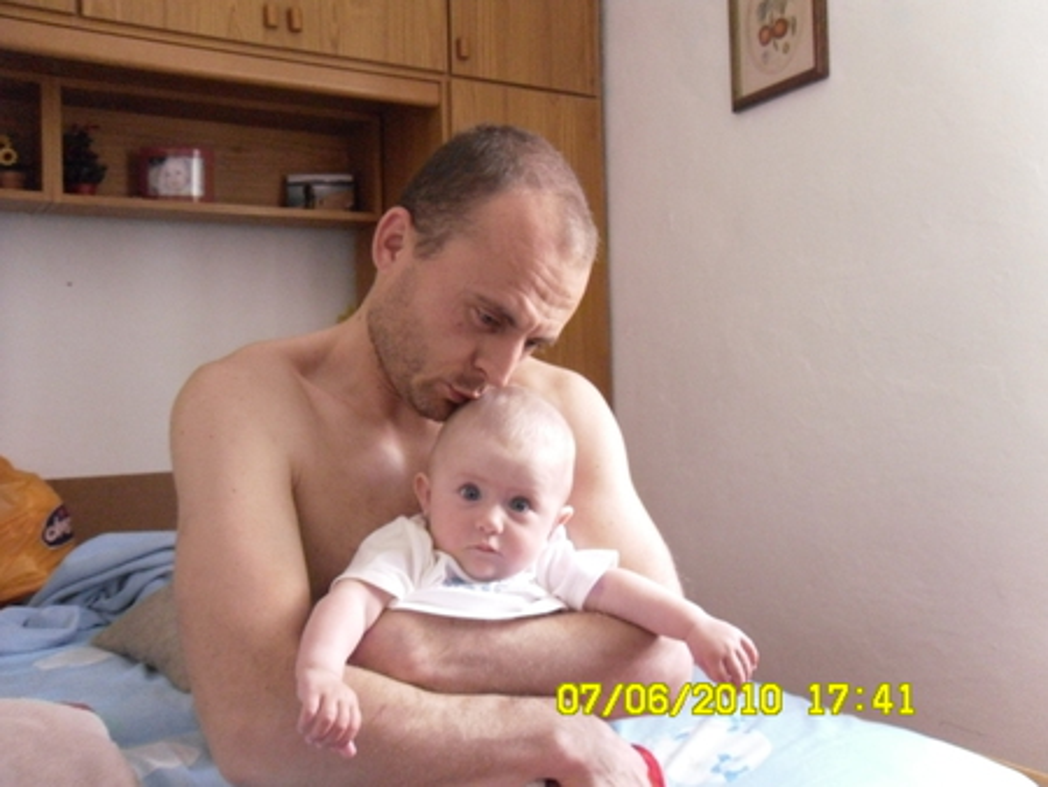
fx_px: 1363
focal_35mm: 45
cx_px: 524
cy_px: 394
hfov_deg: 42.1
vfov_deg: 32.2
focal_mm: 6.3
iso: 800
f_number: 3.5
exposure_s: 1/21
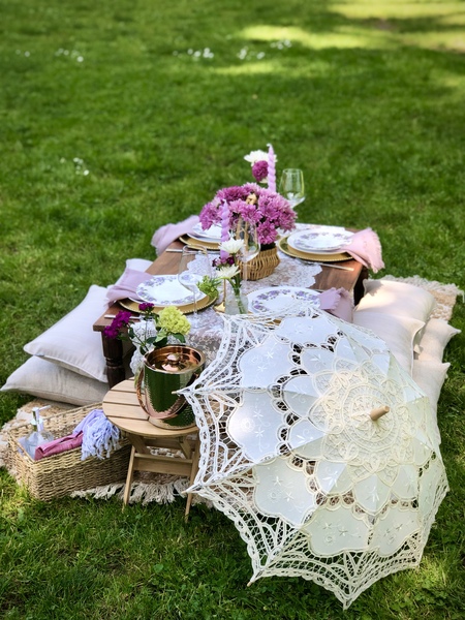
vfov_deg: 33.8
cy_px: 310
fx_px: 1021
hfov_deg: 25.7
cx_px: 232
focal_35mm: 57
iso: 20
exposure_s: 1/128
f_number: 2.8
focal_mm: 6.6
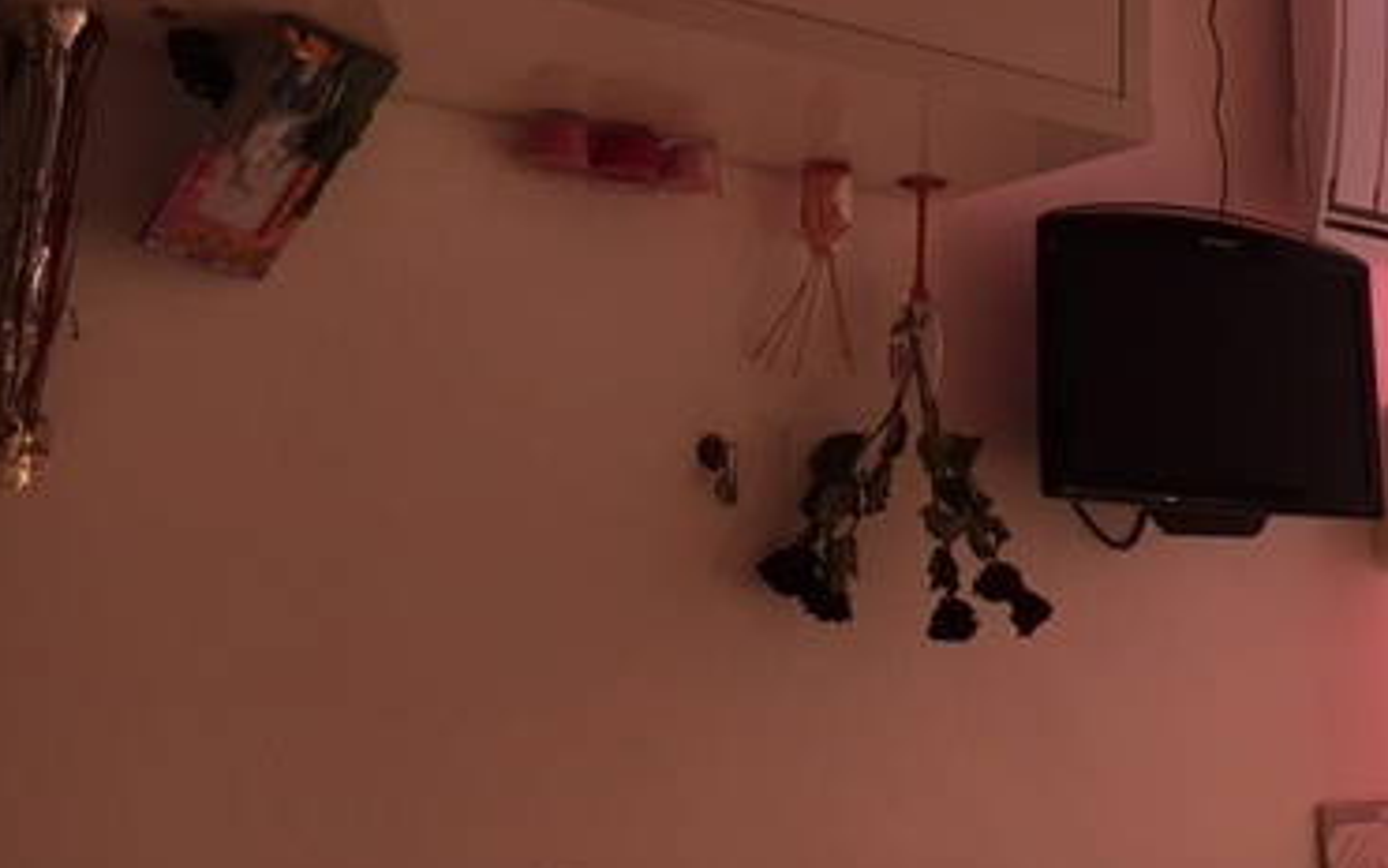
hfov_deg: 36.9
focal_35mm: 53
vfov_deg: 23.9
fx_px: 2005
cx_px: 1096
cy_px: 138
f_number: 2.2
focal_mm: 4.15
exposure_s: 1/33
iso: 80
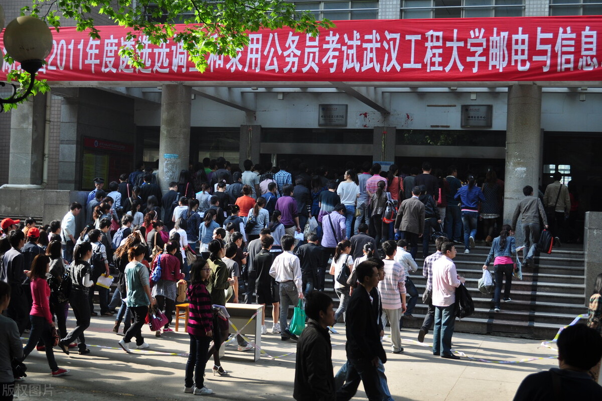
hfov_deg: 38.9
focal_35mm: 51
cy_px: 200
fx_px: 852
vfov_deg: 26.4
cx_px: 301
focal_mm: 34
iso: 200
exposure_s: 1/160
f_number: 5
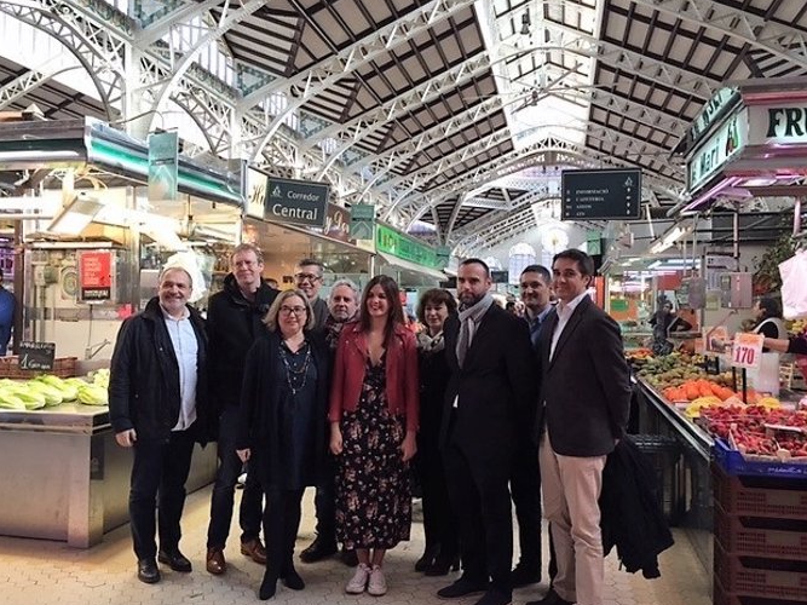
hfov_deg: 60.0
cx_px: 393
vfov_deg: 46.8
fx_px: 699
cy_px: 305
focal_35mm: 30
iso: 50
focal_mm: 4.15
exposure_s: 1/100
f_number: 2.2
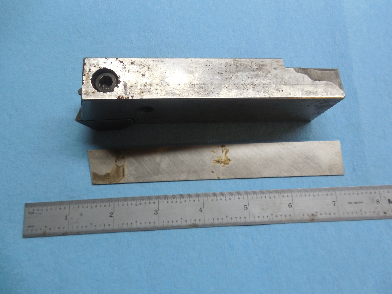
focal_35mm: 25
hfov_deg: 69.4
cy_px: 147
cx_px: 196
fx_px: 283
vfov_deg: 54.9
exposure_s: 1/30
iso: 125
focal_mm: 4.5
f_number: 3.3
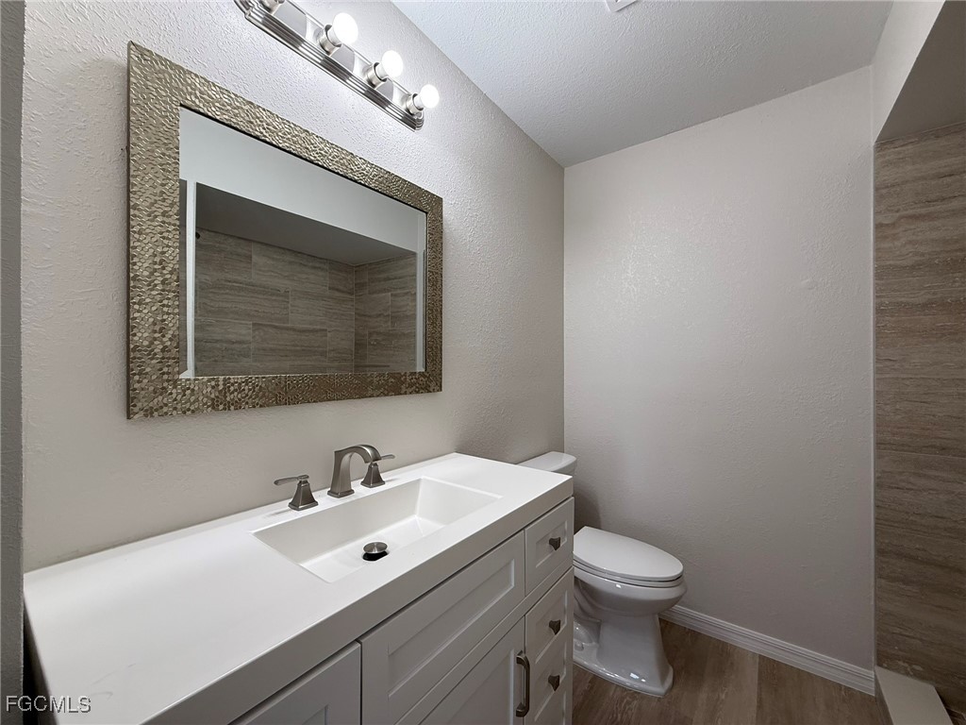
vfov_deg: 85.7
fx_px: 391
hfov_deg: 102.1
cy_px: 362
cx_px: 483
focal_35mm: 14
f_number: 2.2
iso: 125
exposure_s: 1/120
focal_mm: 2.22
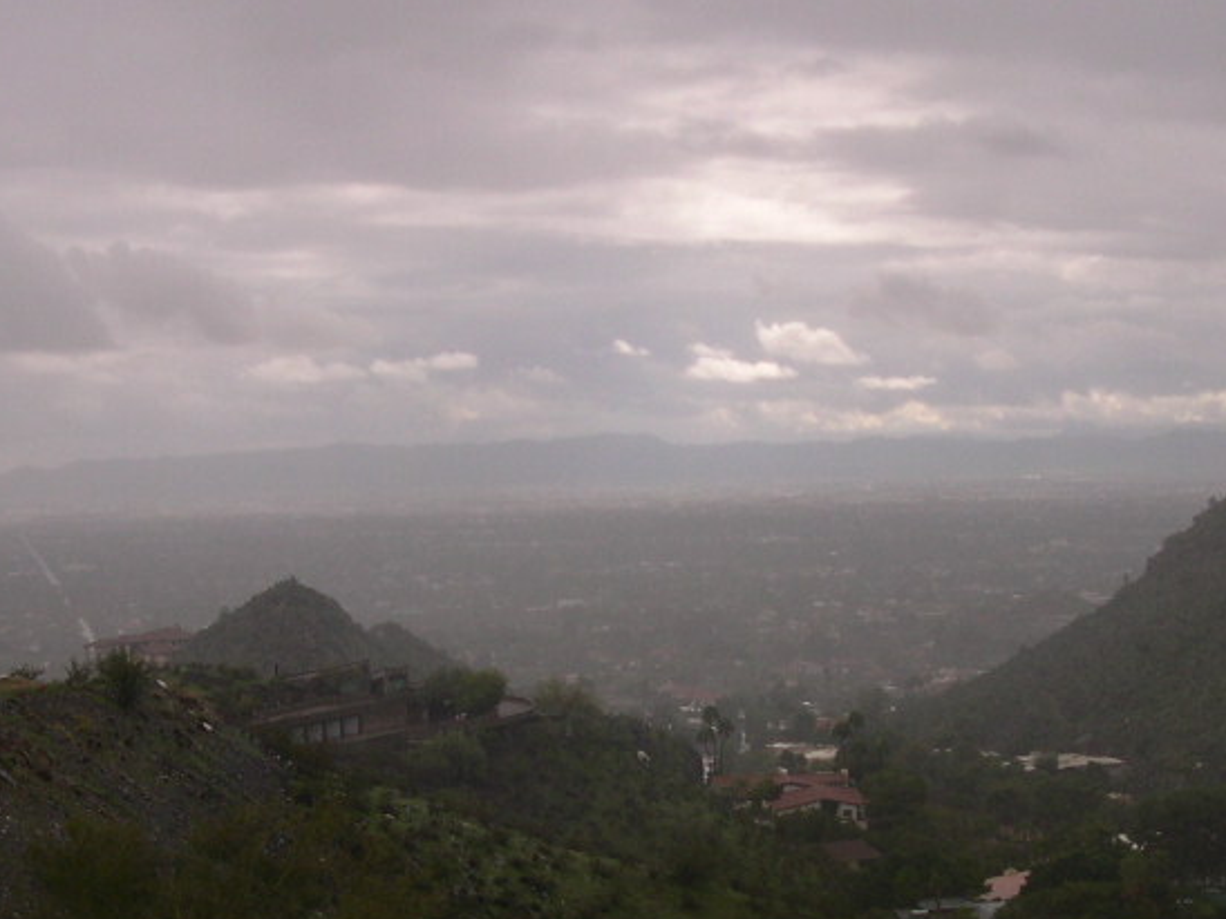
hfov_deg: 27.4
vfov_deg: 20.6
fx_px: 2515
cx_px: 620
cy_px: 644
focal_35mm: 71
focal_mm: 8
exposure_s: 1/146
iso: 100
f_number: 7.6
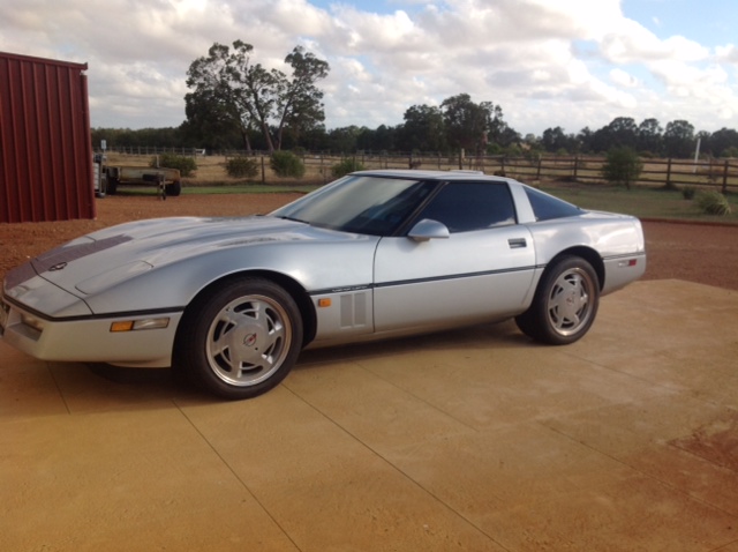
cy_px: 276
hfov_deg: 52.7
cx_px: 369
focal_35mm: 35
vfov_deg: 40.6
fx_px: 745
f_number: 2.4
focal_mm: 4.28
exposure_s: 1/1374
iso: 50
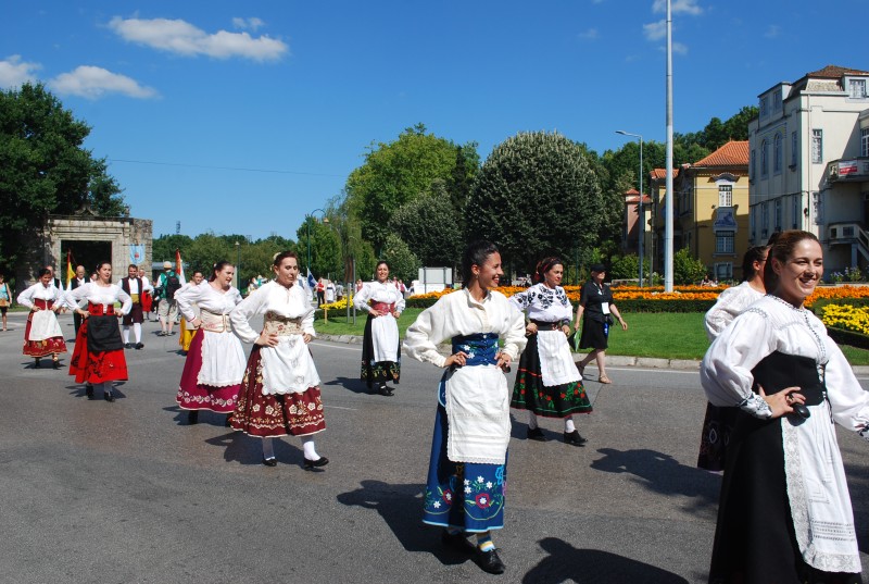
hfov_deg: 57.1
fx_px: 798
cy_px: 292
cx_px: 434
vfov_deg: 40.1
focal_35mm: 33
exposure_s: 1/250
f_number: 8
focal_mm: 22
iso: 100
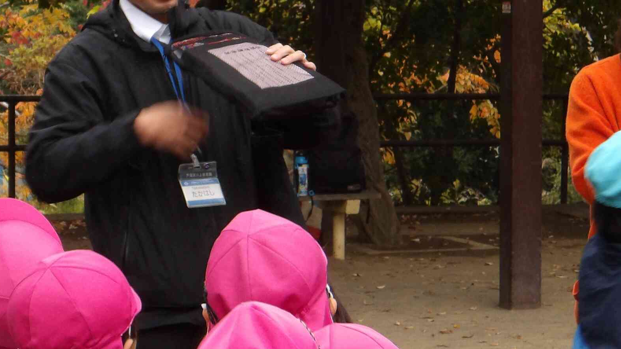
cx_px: 242
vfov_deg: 7.3
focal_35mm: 166
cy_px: 124
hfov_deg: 13.0
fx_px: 2733
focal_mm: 15.6
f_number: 5.6
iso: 160
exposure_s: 1/44
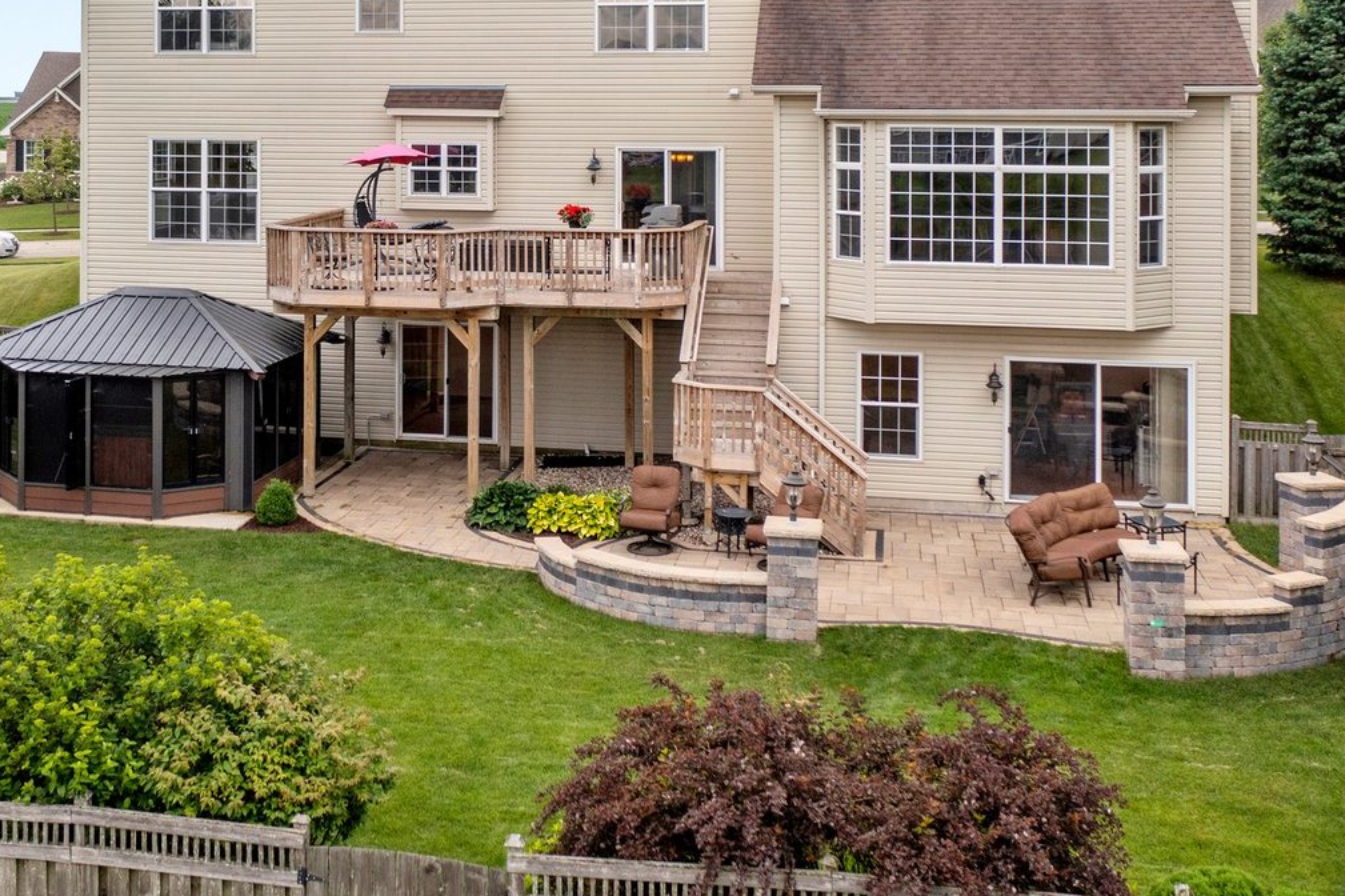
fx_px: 1681
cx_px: 481
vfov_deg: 29.6
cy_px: 291
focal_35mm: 45
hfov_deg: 43.2
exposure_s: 1/640
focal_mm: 10.26
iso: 100
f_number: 2.8
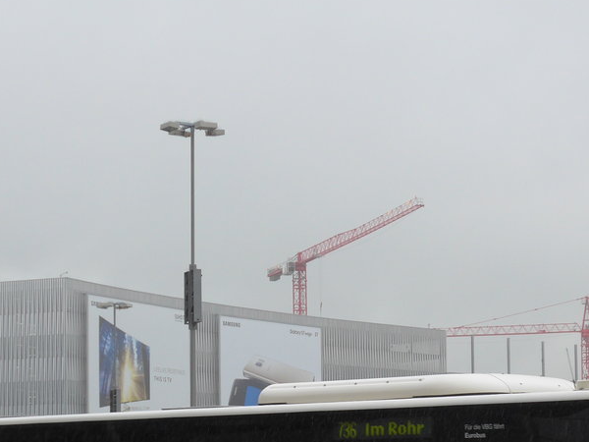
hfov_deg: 16.7
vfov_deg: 12.5
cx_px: 315
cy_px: 396
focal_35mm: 118
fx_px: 2008
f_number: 3.5
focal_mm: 12
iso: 125
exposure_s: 1/250
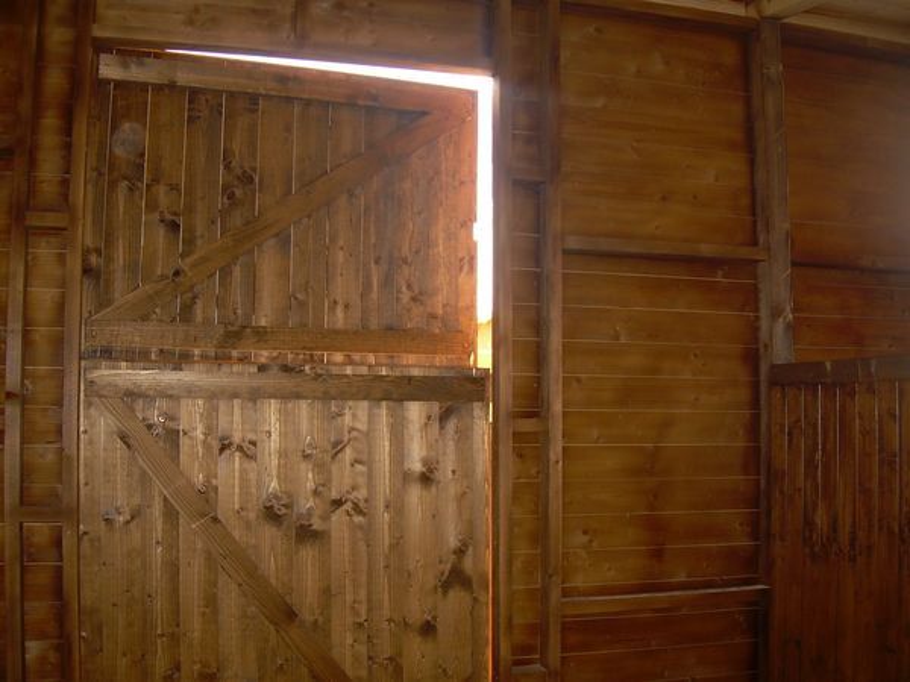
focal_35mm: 38
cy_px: 341
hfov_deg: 49.0
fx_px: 999
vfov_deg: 37.7
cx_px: 455
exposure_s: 1/60
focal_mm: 6.3
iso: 65
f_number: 2.8
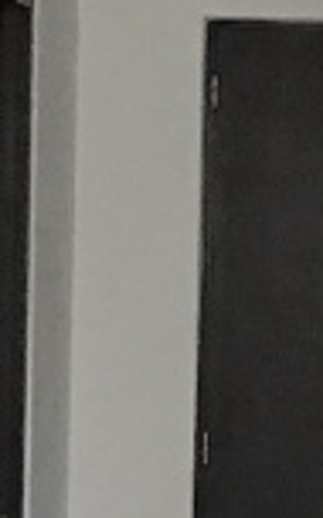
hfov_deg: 5.0
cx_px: 1353
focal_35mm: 231
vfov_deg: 9.1
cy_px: 194
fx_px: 3254
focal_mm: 3.3
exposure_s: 1/30
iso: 32
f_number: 2.4
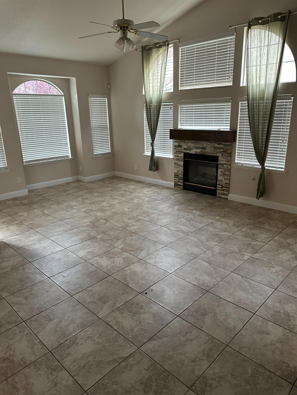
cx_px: 148
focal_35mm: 24
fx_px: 275
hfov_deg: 56.8
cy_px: 198
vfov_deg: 71.6
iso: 250
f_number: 1.78
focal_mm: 6.86
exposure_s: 1/68
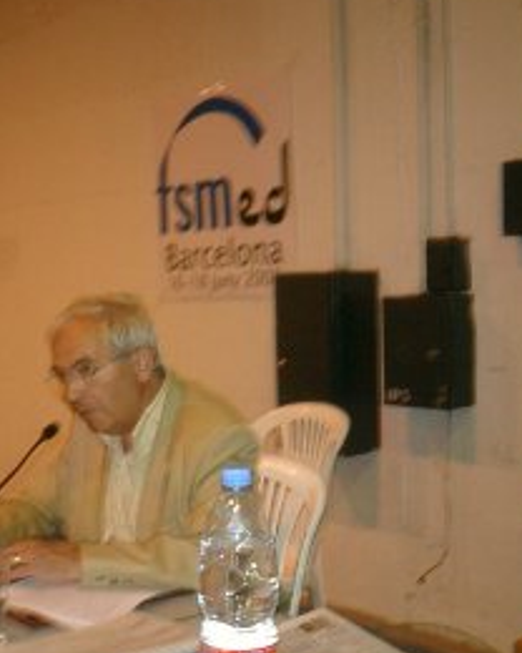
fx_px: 1043
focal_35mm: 54
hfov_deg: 27.9
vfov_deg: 34.7
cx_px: 171
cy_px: 344
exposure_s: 1/30
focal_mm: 7.5
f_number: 3.2
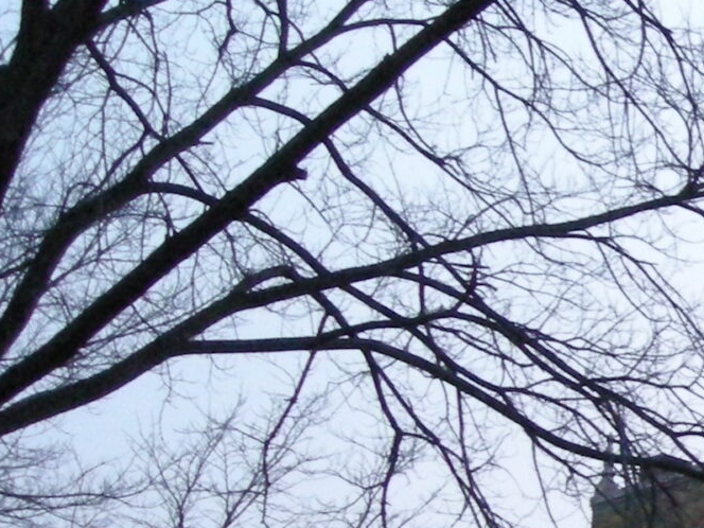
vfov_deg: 11.0
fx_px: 2746
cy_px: 370
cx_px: 1292
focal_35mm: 135
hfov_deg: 13.1
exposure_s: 1/28.6
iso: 400
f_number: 2.8
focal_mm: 5.7
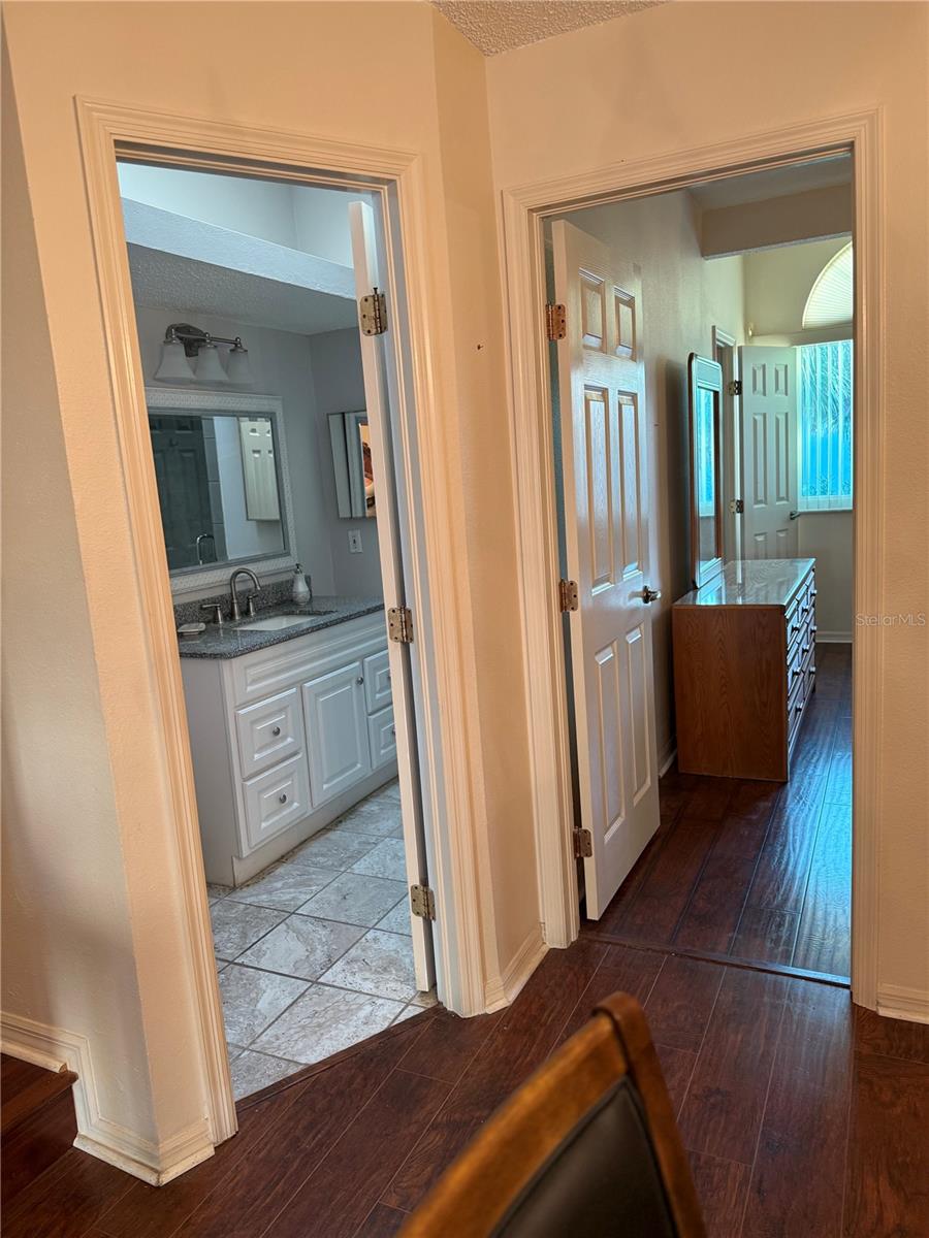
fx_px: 859
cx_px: 464
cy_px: 619
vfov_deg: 71.6
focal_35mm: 24
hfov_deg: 56.8
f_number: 1.78
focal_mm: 6.76
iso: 200
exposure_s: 1/60
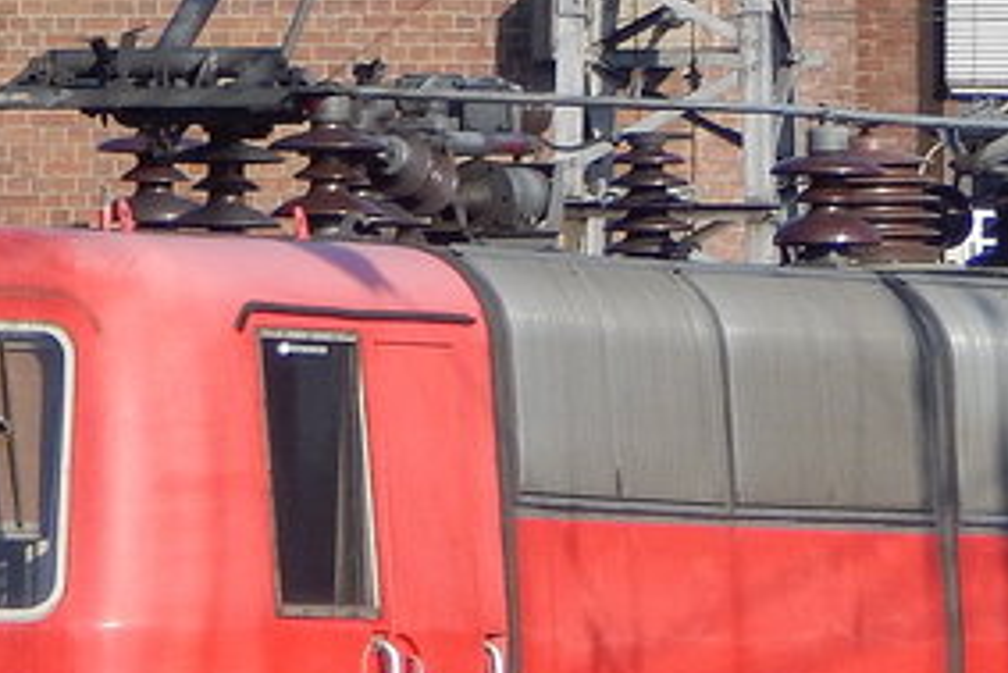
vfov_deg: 1.3
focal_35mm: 1098
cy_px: 477
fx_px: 30758
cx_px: 531
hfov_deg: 1.9
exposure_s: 1/400
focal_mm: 44.9
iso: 125
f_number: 5.6
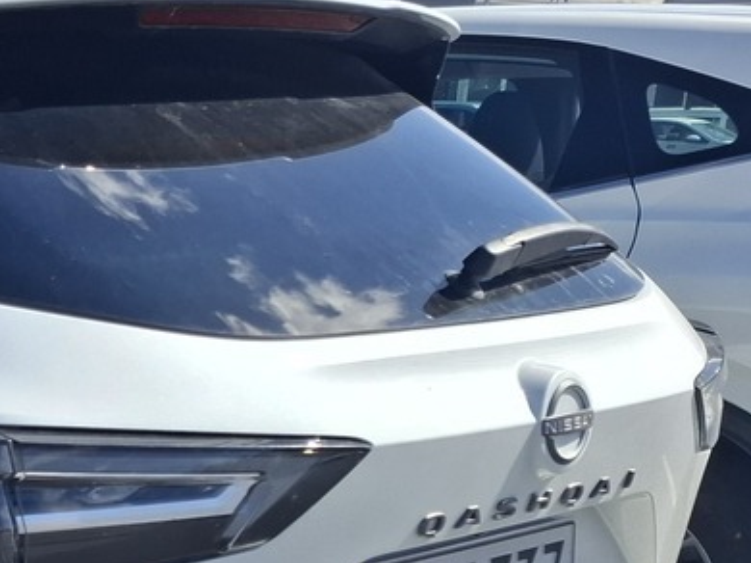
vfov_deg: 16.6
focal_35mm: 85
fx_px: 1843
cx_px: -539
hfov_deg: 18.7
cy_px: 671
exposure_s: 1/2611
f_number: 1.8
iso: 50
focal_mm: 5.54
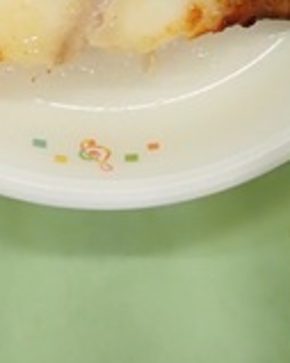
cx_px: 119
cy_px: 46
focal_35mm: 123
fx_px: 1321
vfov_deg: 15.5
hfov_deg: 12.5
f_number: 2
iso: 100
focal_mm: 4.5
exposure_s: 1/125
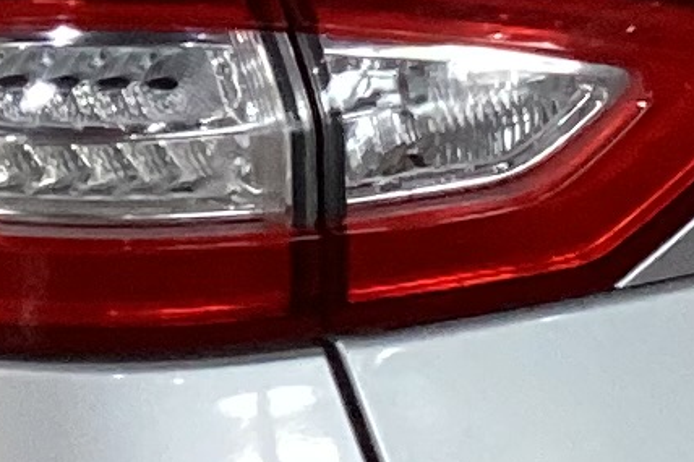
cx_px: -256
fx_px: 4740
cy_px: -23
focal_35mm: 246
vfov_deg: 5.6
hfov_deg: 8.2
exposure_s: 1/60
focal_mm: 3.3
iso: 250
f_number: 2.4
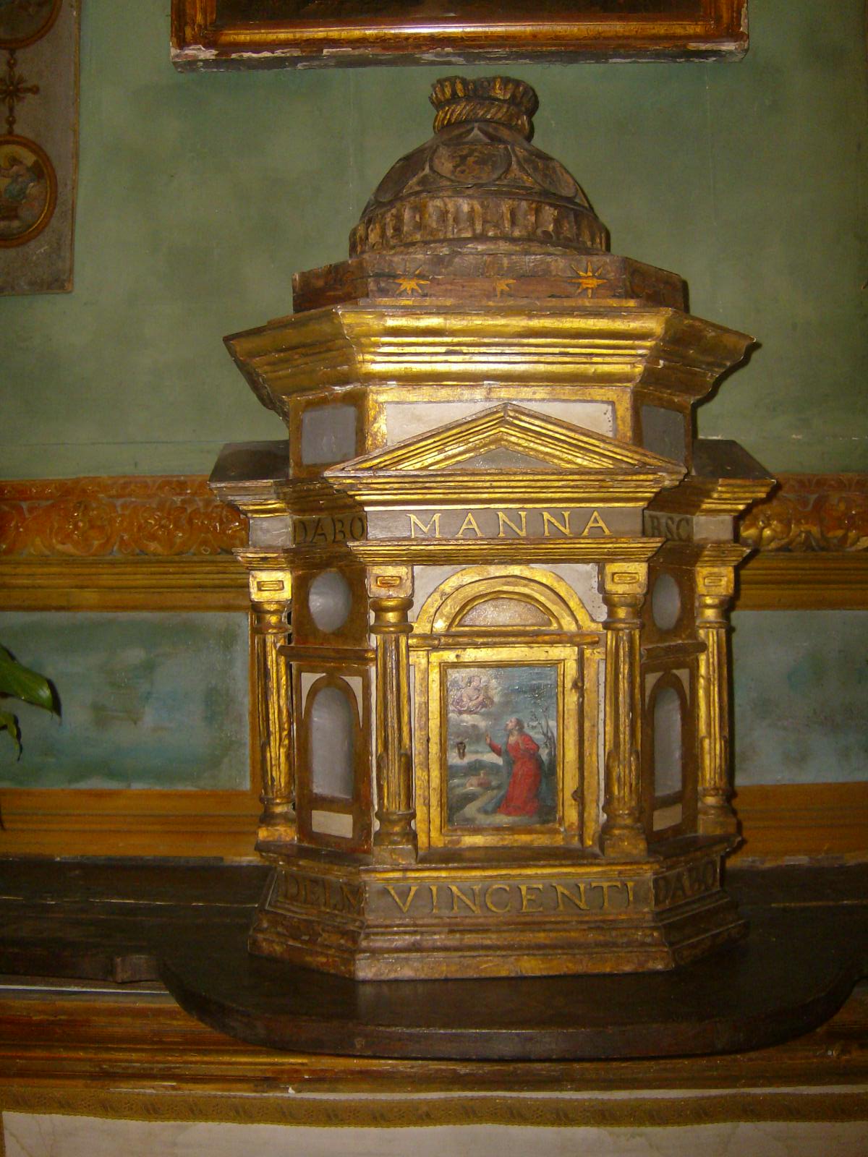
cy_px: 578
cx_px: 434
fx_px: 1204
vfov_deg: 51.4
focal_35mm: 36
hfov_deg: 39.7
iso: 200
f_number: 2.8
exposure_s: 1/60
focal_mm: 6
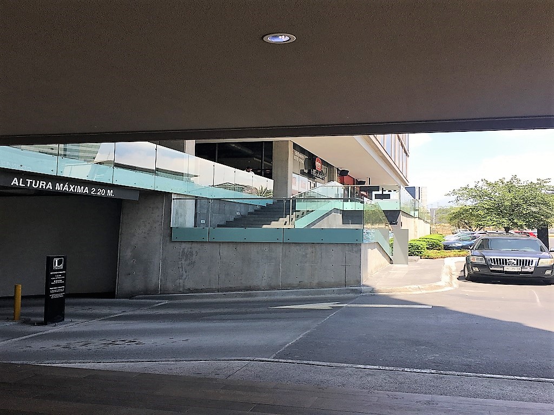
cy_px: 208
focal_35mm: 29
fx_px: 464
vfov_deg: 48.2
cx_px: 277
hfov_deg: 61.7
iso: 25
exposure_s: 1/437
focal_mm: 4.15
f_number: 2.2
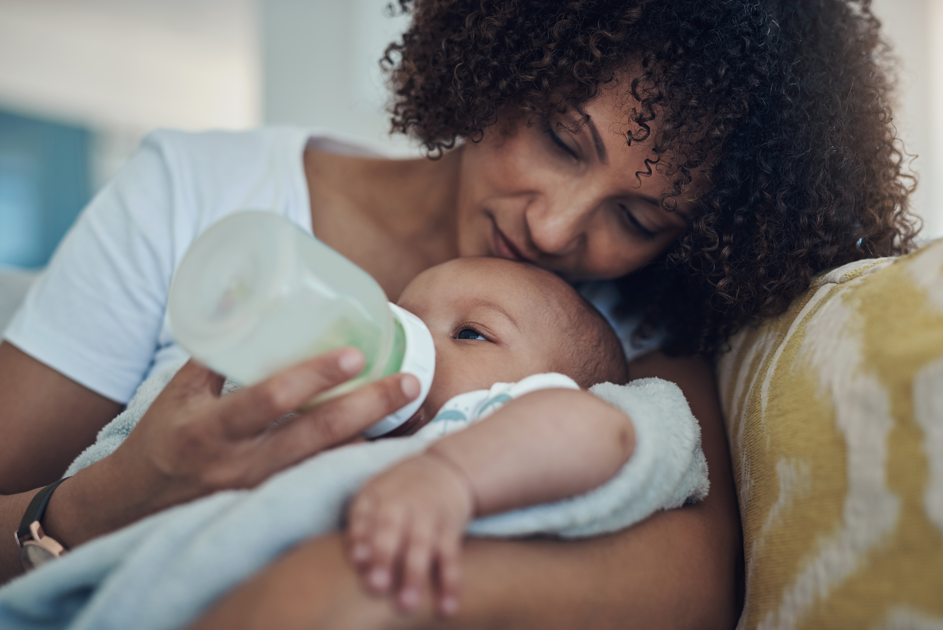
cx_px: 472
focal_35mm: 50
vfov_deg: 27.0
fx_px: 1310
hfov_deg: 39.6
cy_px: 315
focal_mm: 50
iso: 100
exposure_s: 1/400
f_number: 2.2
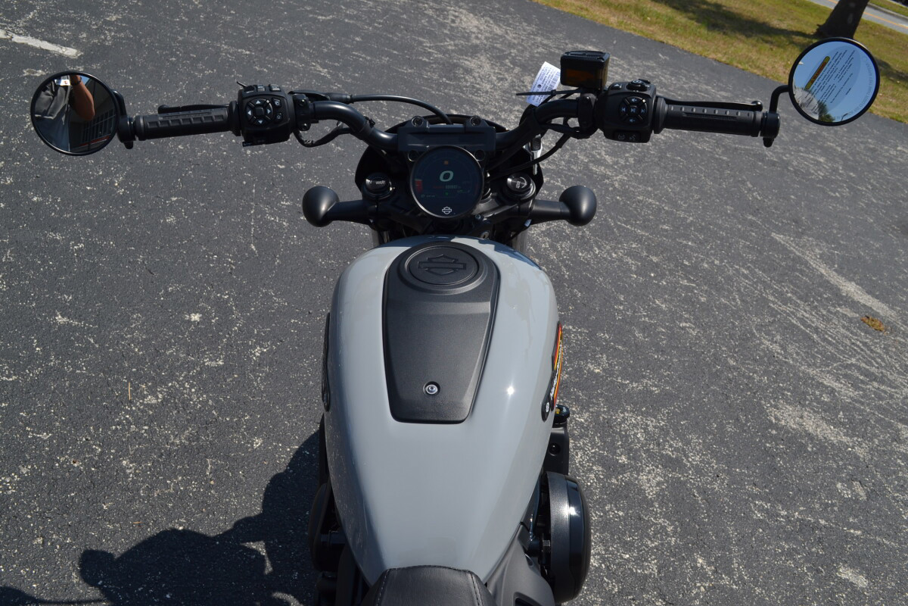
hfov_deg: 53.1
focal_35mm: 36
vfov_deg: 36.9
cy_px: 303
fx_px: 908
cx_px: 454
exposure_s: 1/250
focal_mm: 24
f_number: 8
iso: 100
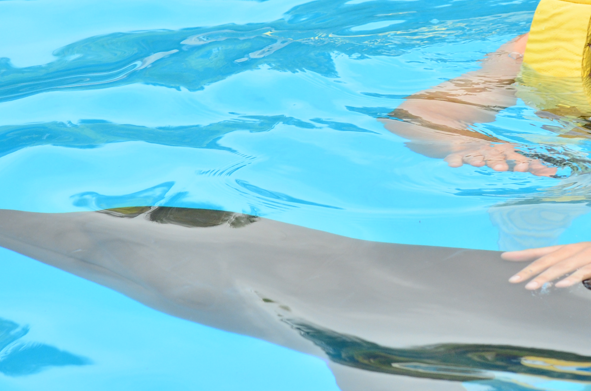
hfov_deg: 6.9
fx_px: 4881
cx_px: 404
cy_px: 86
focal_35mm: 298
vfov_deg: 4.6
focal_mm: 105
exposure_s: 1/640
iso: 640
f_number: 7.1
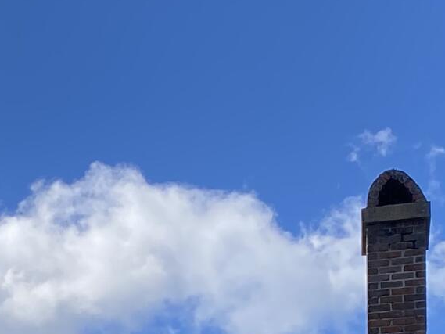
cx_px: -124
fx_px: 1762
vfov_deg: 9.6
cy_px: 799
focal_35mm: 137
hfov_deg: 13.9
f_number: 1.8
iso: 32
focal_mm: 4.25
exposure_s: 1/1522
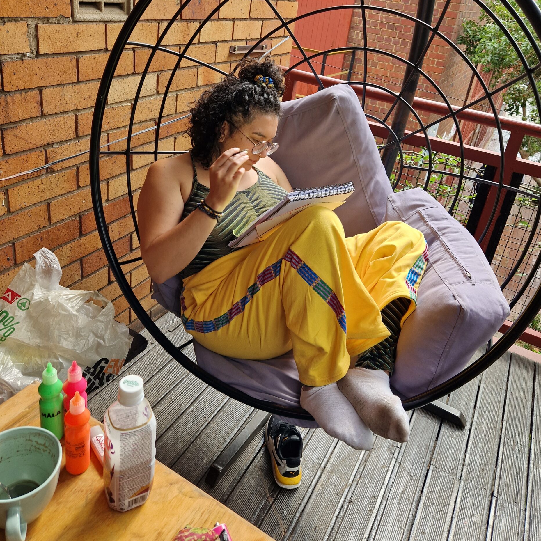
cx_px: 274
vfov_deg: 56.6
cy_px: 201
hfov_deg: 57.3
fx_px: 495
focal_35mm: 28
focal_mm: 5.4
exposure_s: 1/236
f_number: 1.8
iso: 50
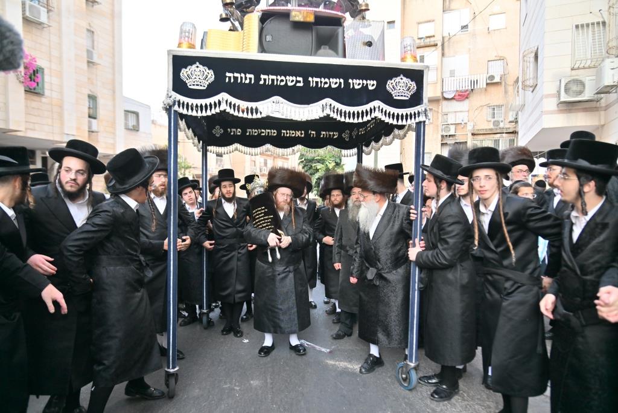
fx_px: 412
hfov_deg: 73.7
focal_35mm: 24
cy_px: 206
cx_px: 309
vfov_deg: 53.1
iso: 400
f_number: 4
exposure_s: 1/200
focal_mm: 24
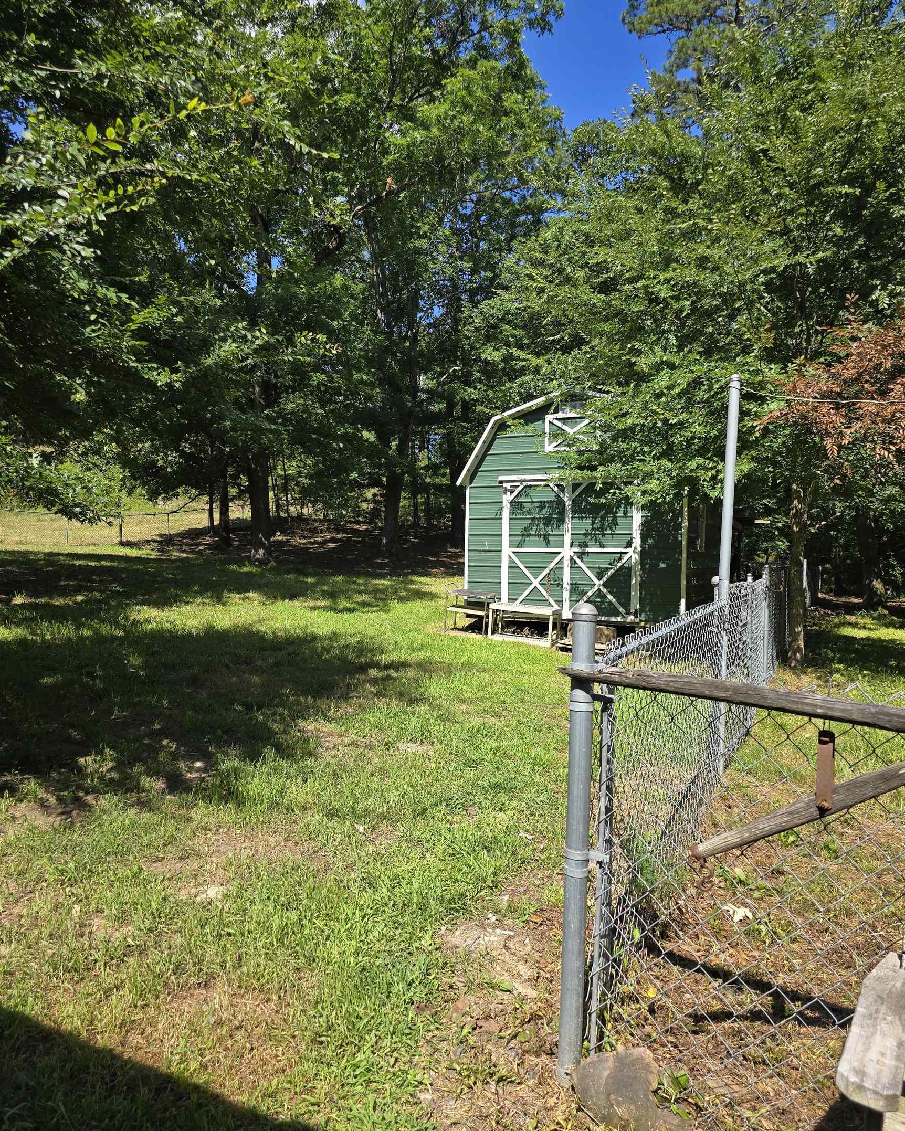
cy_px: 575
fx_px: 804
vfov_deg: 70.3
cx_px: 453
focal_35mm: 24
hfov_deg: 58.8
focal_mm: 6.3
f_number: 1.7
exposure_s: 1/494
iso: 12
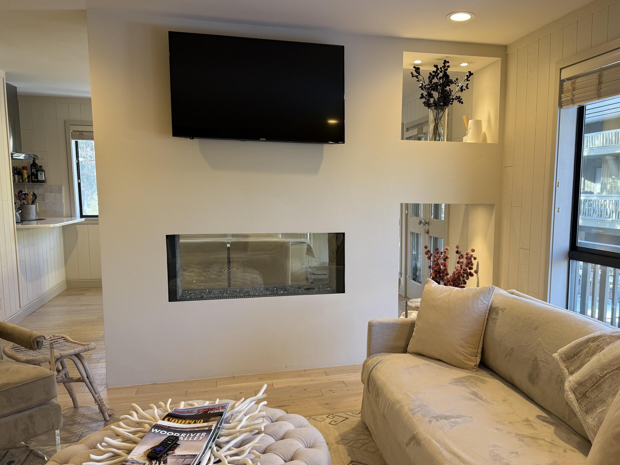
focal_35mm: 29
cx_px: 371
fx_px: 519
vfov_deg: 48.1
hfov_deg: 61.2
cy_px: 257
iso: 100
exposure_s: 1/120
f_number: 1.78
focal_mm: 6.76
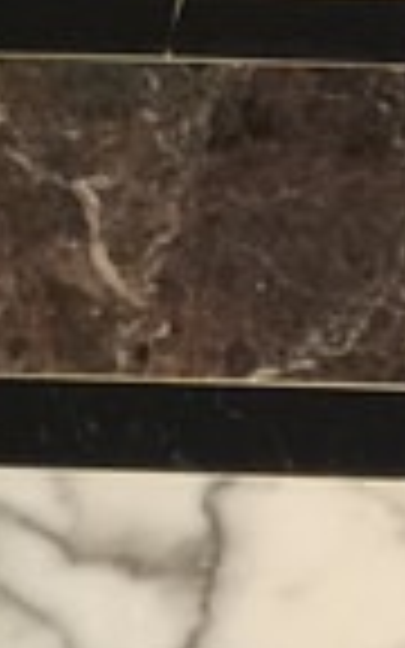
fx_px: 3779
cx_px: 792
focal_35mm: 214
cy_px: -1215
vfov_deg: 8.4
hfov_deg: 6.0
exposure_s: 1/15
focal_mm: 4.15
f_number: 2.2
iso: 80
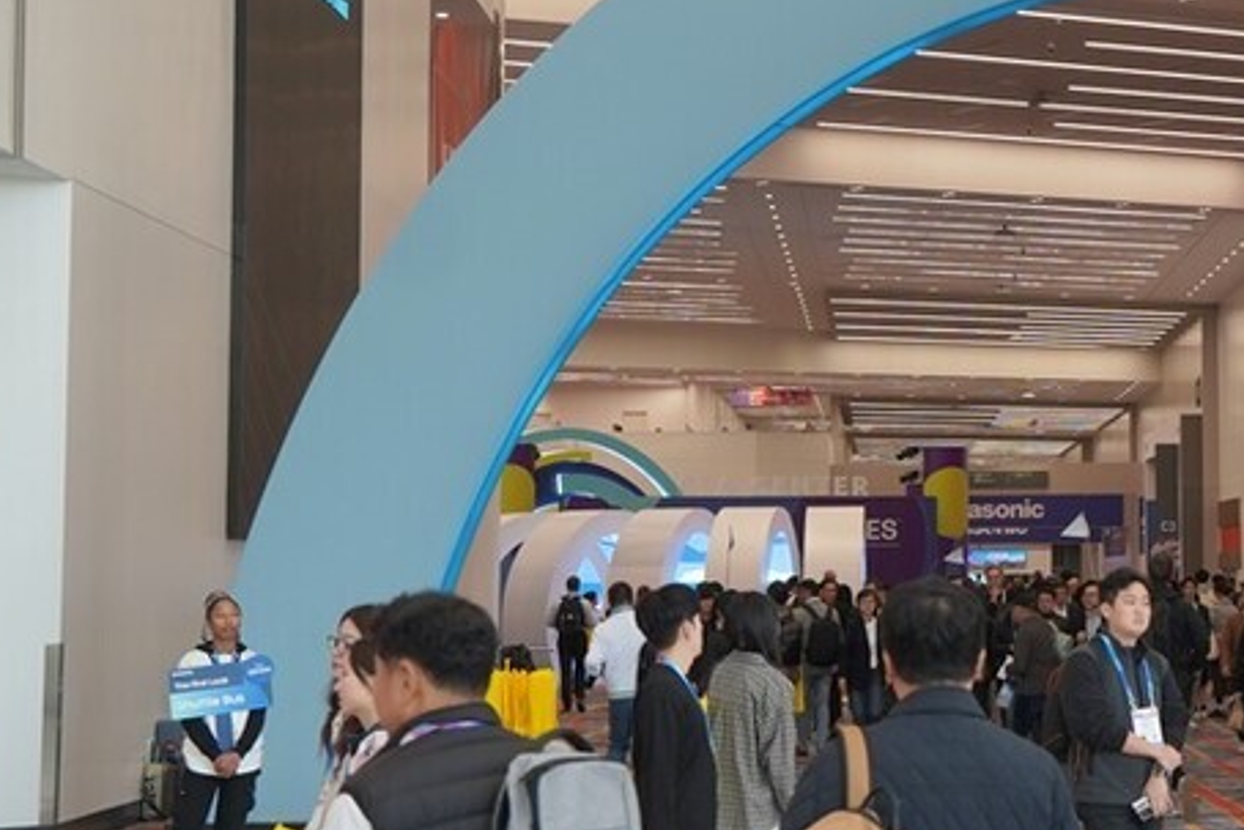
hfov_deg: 21.5
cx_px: 1277
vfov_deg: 15.0
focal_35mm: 91
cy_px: 300
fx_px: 3145
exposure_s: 1/160
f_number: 4
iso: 250
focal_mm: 29
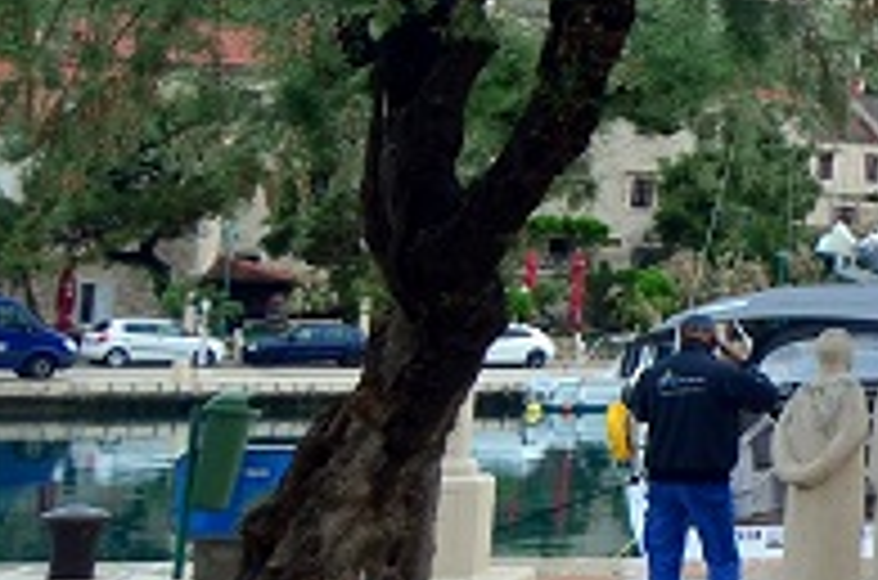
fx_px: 2238
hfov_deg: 18.0
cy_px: -25
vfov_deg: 14.5
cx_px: 1542
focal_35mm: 92
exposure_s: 1/320
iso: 100
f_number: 4
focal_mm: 12
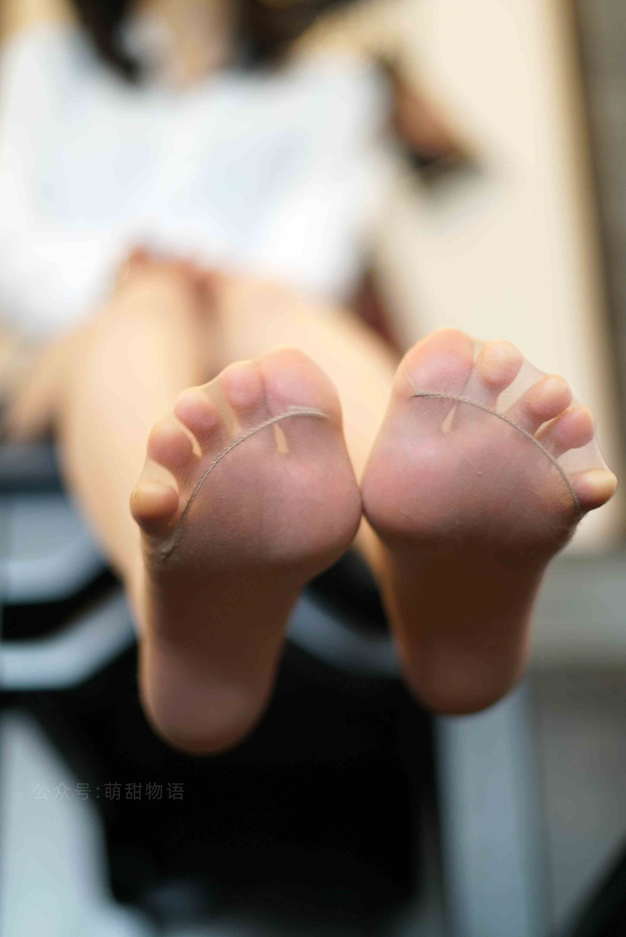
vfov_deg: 39.6
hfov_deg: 27.0
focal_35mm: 50
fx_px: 1302
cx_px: 313
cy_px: 468
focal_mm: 50
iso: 200
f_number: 1.8
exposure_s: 1/50
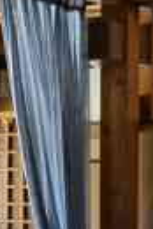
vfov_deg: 10.1
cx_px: -70
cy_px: 242
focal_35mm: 201
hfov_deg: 6.8
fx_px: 1278
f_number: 1.9
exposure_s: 1/50
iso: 250
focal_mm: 6.67
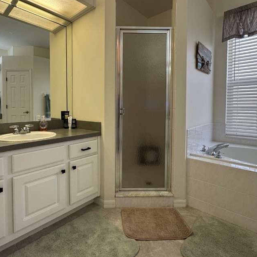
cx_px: 112
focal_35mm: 20
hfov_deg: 74.5
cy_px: 113
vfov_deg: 74.5
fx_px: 168
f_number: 2.2
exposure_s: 1/120
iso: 160
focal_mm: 2.22
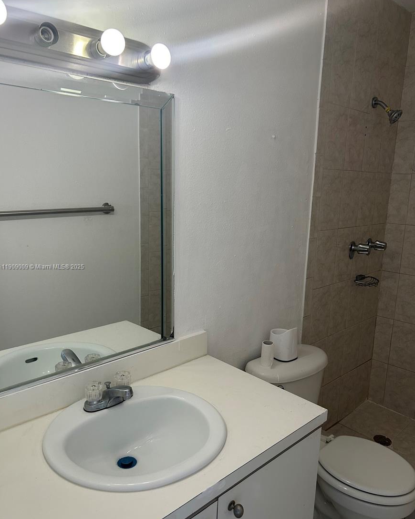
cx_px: 211
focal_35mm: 28
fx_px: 430
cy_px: 267
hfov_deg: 51.5
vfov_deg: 62.2
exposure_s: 1/120
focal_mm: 5.7
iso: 100
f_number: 1.5
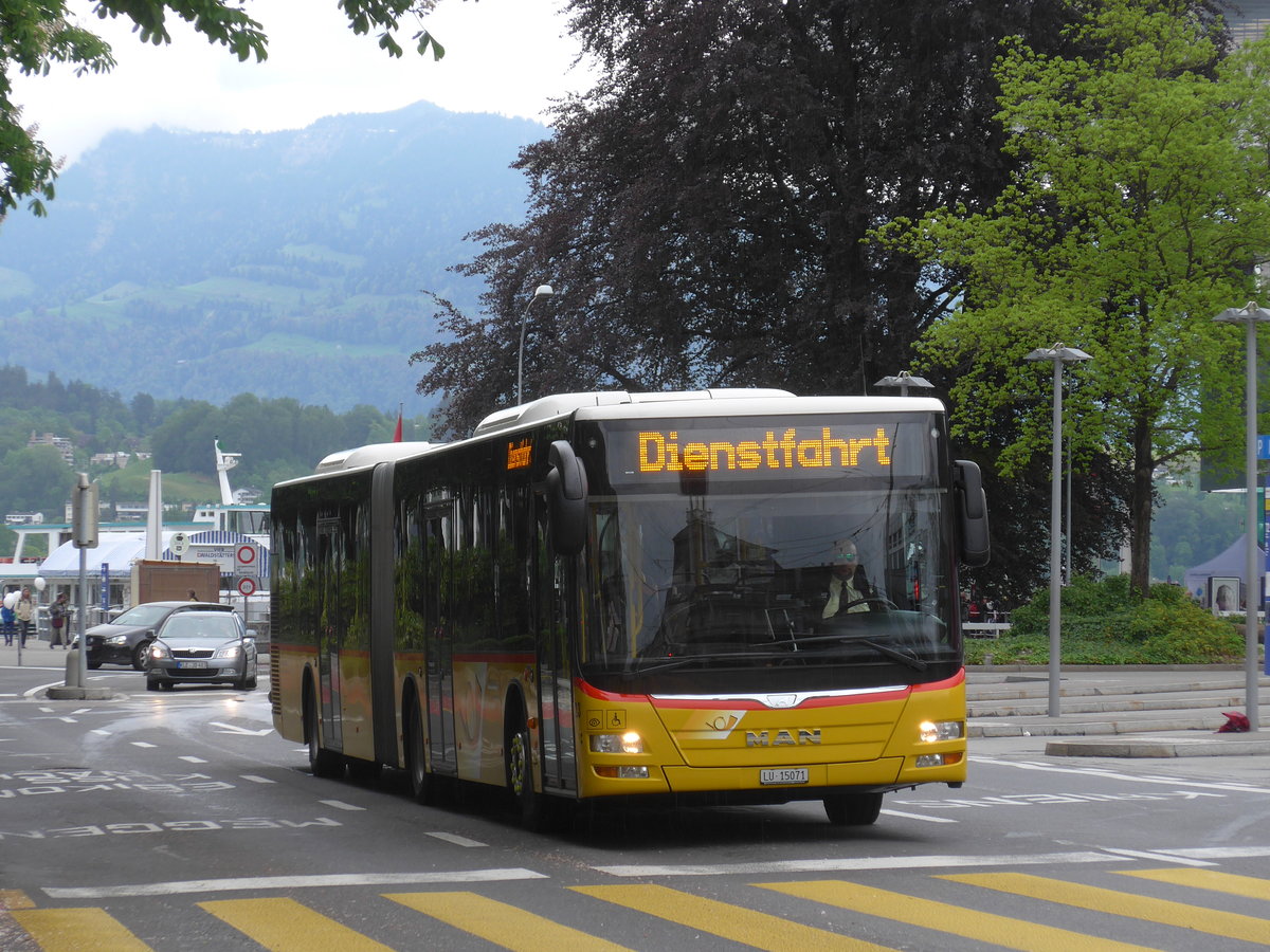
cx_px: 635
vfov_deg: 10.6
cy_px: 476
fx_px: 5136
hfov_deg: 14.1
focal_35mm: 140
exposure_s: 1/100
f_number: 5.4
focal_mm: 27.3
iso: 125
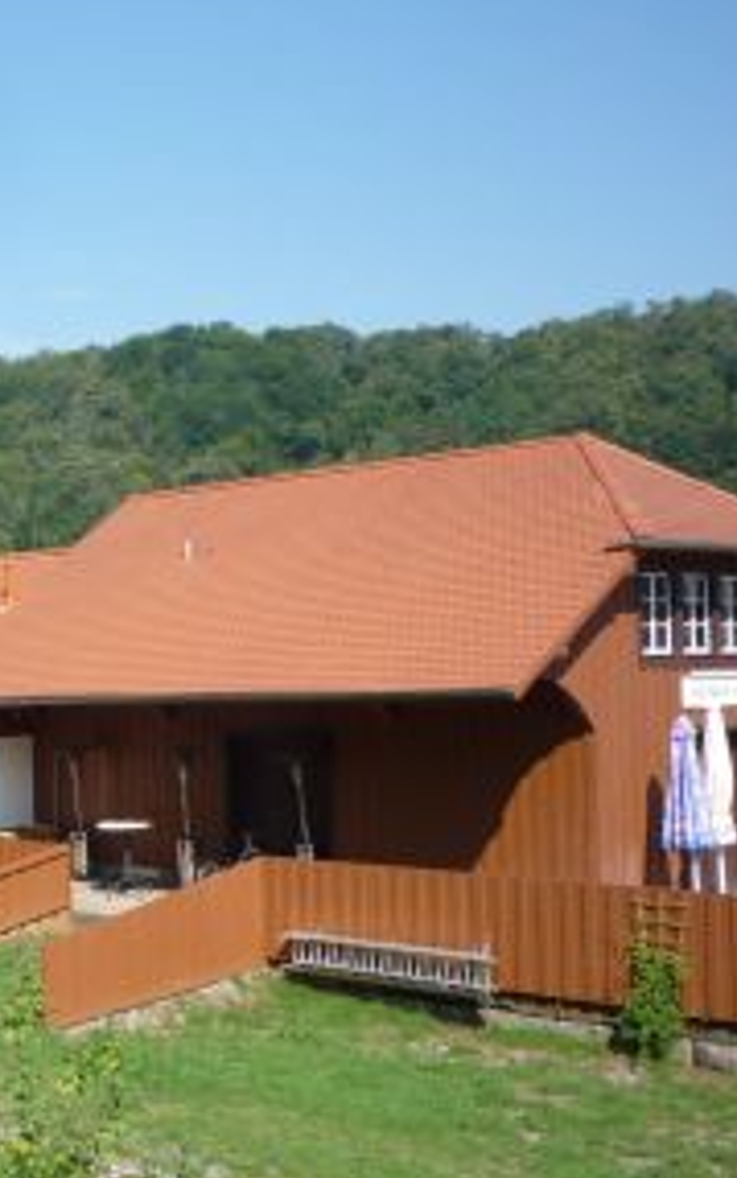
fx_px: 1830
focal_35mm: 57
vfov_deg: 35.7
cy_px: 630
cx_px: -12
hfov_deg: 21.9
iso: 100
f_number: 4.5
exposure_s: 1/400
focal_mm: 5.2
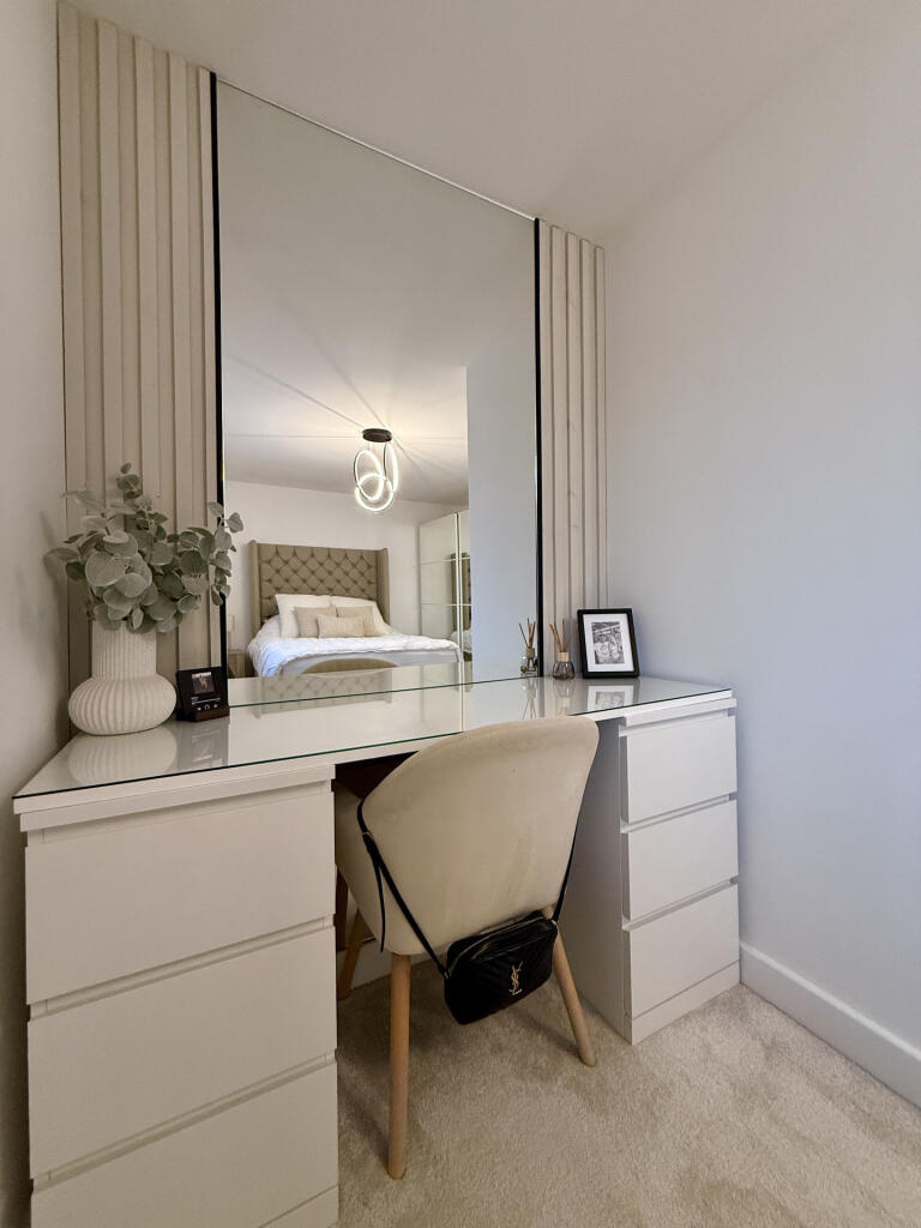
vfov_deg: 102.1
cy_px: 614
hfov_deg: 85.7
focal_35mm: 14
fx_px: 497
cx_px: 460
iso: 400
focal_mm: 2.22
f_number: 2.2
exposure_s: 1/77
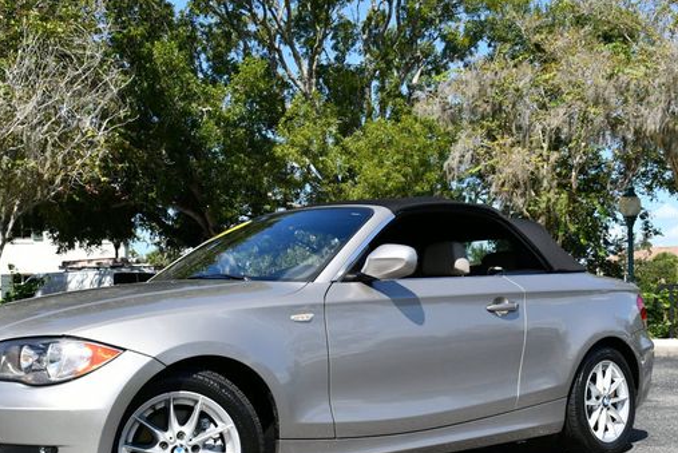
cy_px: 285
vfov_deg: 25.5
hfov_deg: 37.4
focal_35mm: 53
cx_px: 273
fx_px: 999
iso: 100
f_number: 8
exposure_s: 1/250
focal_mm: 21
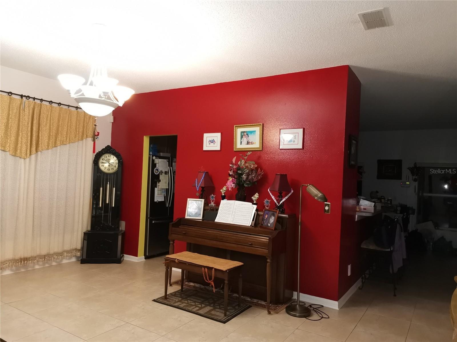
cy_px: 171
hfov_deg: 67.3
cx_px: 228
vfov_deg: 53.1
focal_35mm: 26
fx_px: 343
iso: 640
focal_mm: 4.75
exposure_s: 1/24
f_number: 1.8
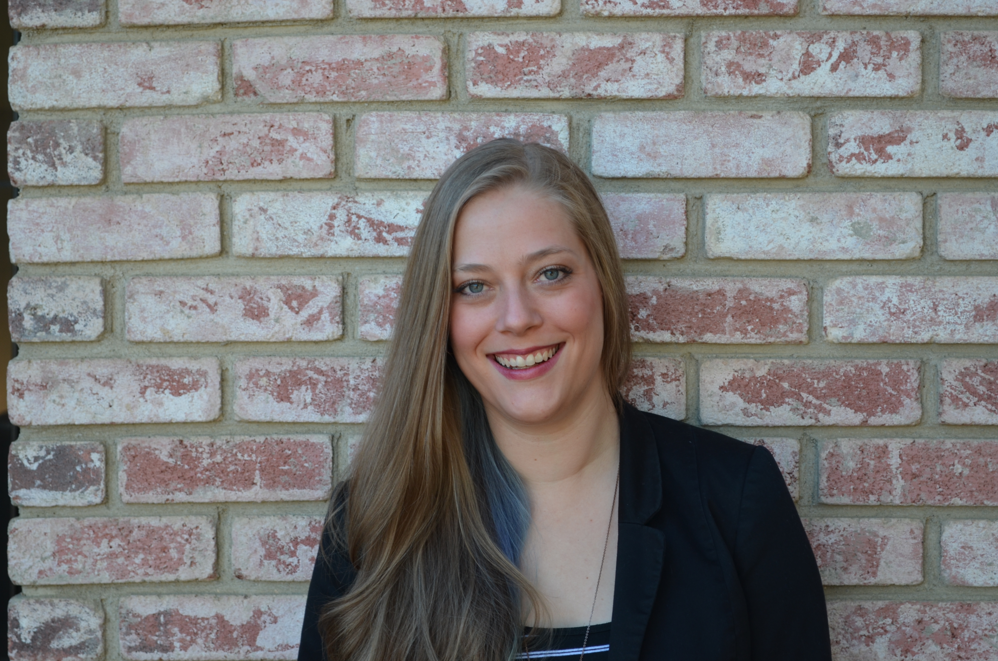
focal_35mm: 82
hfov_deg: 24.7
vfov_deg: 16.5
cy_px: 330
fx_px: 2282
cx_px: 499
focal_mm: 55
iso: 220
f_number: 5.6
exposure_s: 1/125
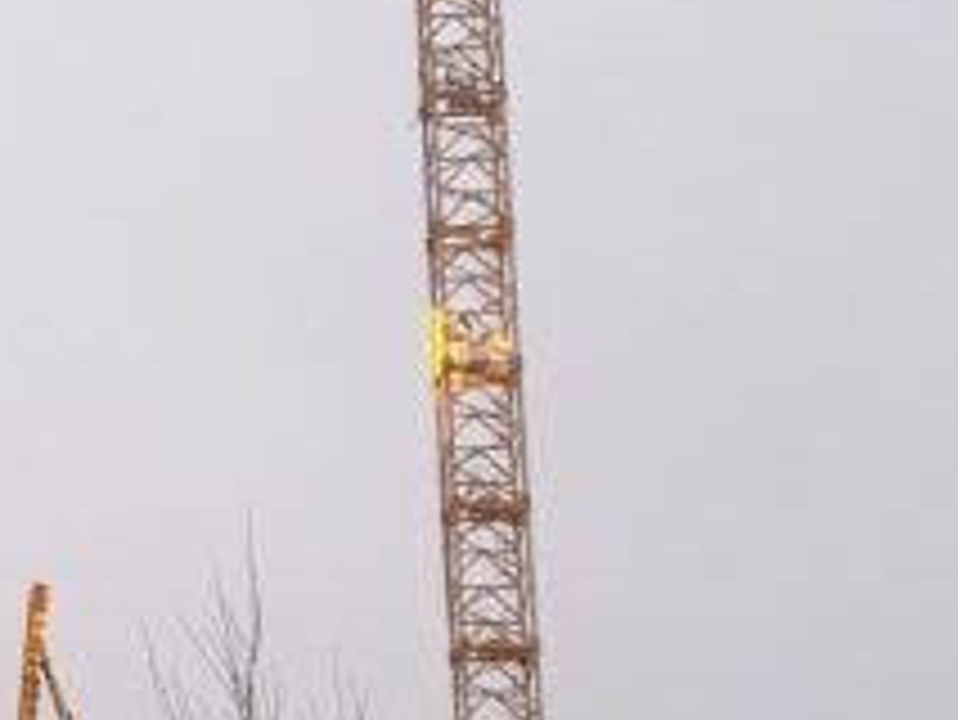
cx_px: -414
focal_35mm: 125
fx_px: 3461
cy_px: 472
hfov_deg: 14.8
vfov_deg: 11.9
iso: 200
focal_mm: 4.3
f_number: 1.5
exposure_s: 1/50
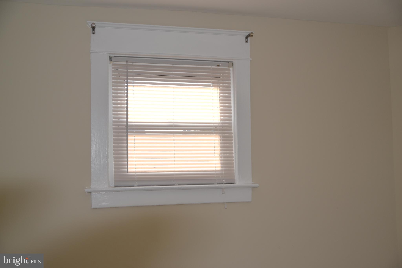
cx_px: 201
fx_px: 402
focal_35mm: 36
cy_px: 134
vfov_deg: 36.9
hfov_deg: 53.1
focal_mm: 24
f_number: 4
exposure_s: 1/160
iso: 100
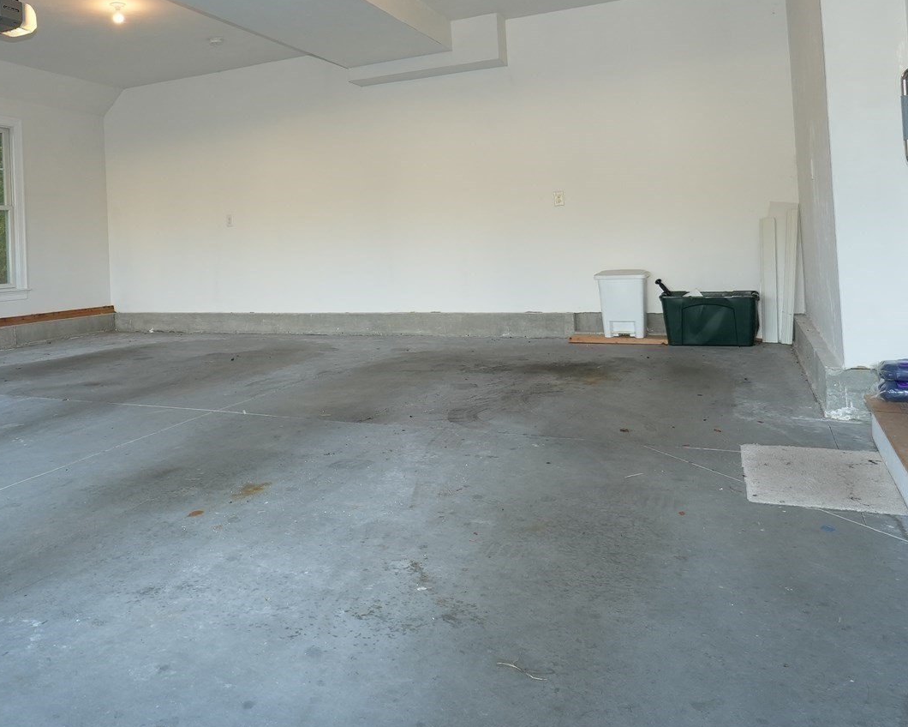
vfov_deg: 48.9
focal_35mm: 29
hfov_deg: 59.3
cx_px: 319
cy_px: 225
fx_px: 779
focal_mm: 11
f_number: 5.6
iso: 640
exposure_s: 1/100
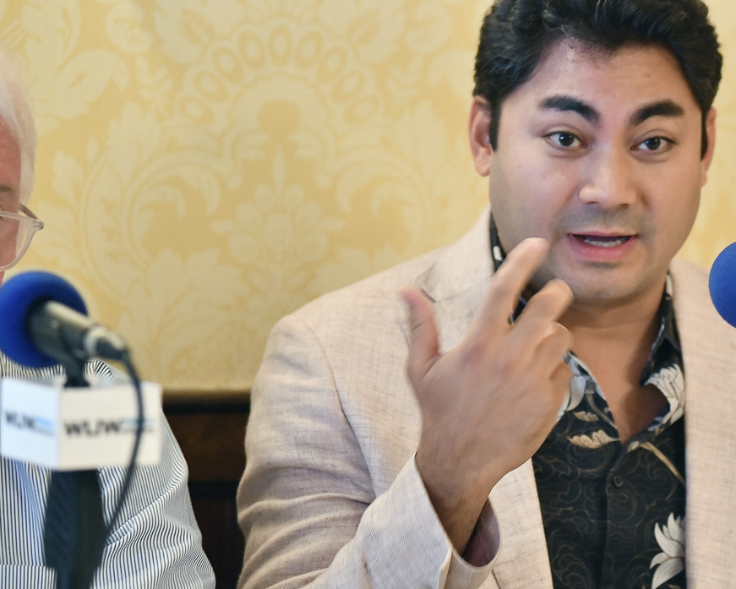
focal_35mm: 194
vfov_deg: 8.0
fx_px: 4226
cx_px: 570
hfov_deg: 9.9
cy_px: 286
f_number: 3.2
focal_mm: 120
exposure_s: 1/40
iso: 5000
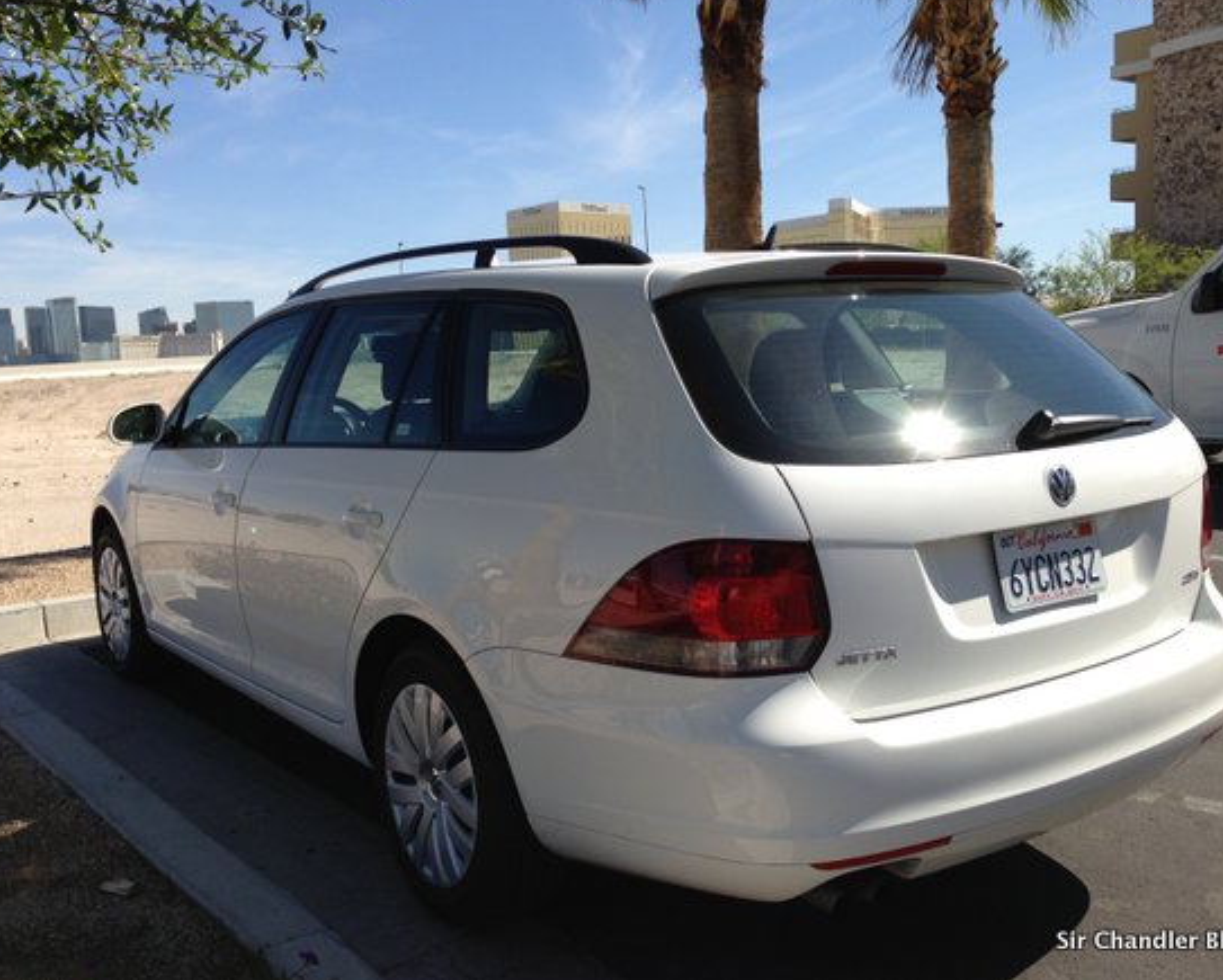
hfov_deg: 51.5
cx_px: 628
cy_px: 485
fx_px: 1268
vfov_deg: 42.3
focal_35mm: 35
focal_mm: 4.13
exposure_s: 1/1290
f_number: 2.4
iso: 50
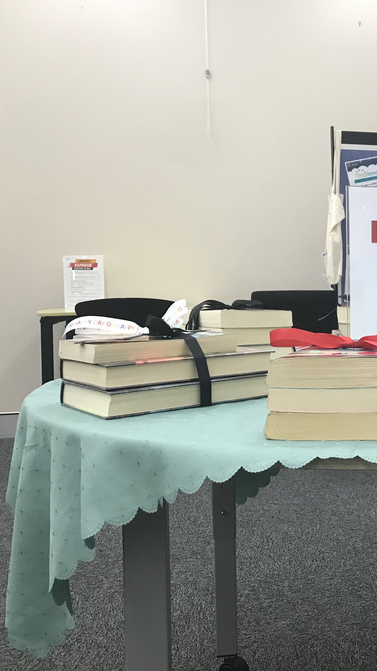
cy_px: 333
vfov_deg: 49.4
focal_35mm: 41
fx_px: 729
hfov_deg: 26.5
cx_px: 427
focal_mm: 3.99
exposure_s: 1/25
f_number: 1.8
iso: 32
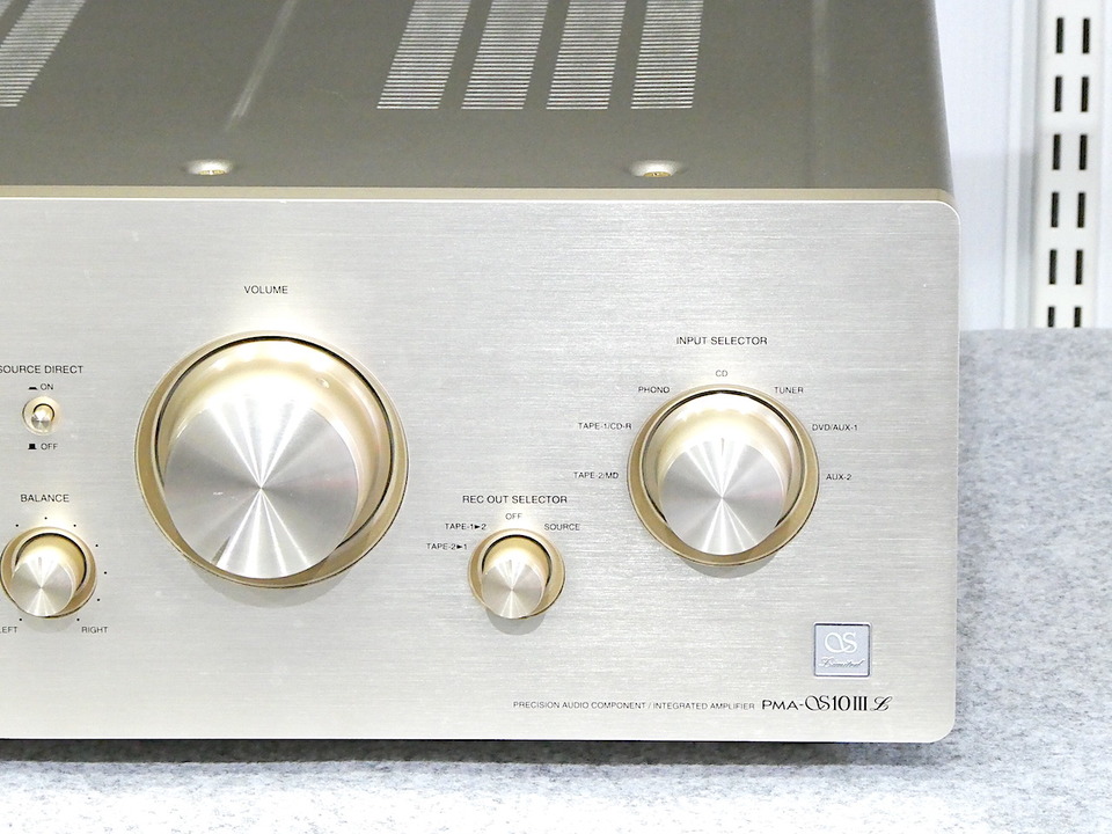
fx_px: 4851
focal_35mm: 151
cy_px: 417
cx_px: 556
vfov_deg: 9.8
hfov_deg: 13.1
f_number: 6.3
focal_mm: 27.1
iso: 1600
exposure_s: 1/20
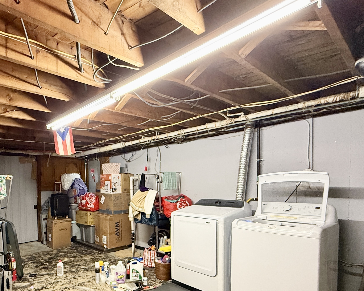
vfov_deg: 61.4
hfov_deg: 70.1
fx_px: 237
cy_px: 197
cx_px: 92
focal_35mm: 22
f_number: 2.2
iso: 400
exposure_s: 1/60
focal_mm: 2.22
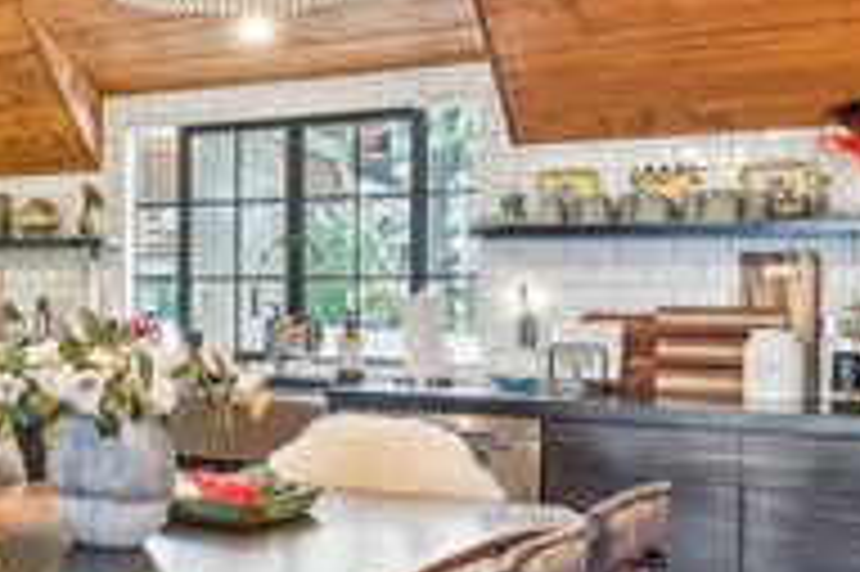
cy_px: 257
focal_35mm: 59
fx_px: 1400
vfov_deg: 23.1
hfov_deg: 27.5
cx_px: -302
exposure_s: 2.5
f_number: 13
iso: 100
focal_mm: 17.5
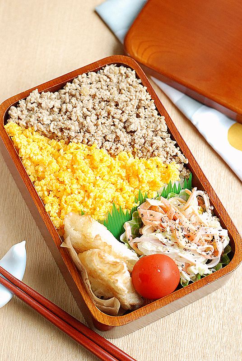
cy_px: 180
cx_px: 121
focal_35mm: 75
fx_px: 754
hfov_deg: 18.2
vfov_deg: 27.0
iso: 1250
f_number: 5.6
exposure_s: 1/80
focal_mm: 50
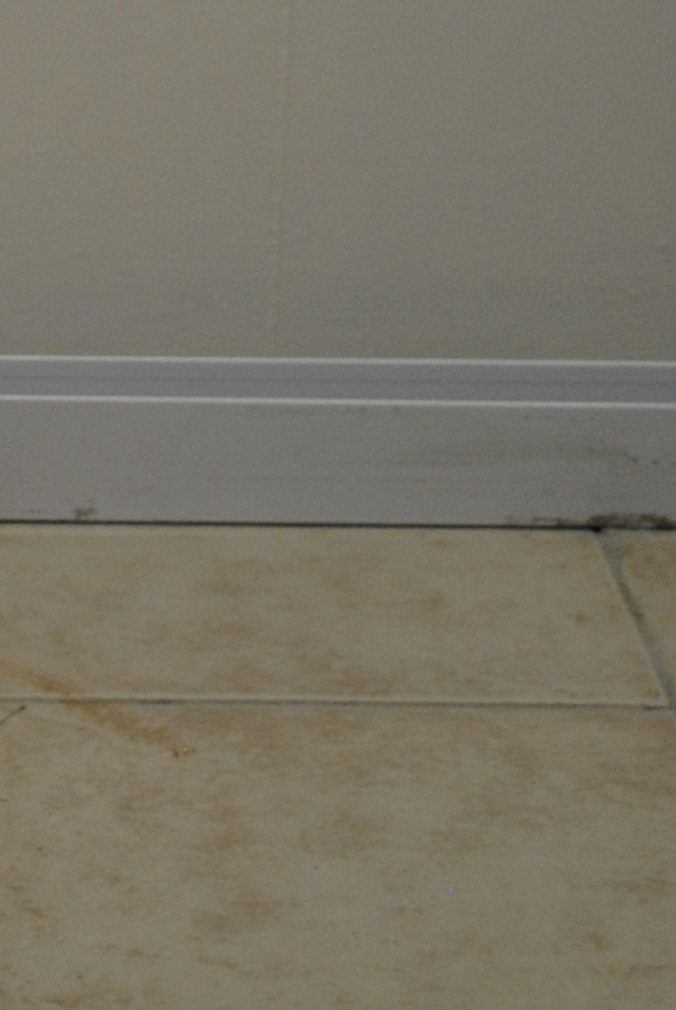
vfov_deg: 10.2
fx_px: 5391
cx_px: -715
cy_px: -634
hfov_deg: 6.9
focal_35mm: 192
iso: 400
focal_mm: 30
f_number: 4.5
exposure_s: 1/30
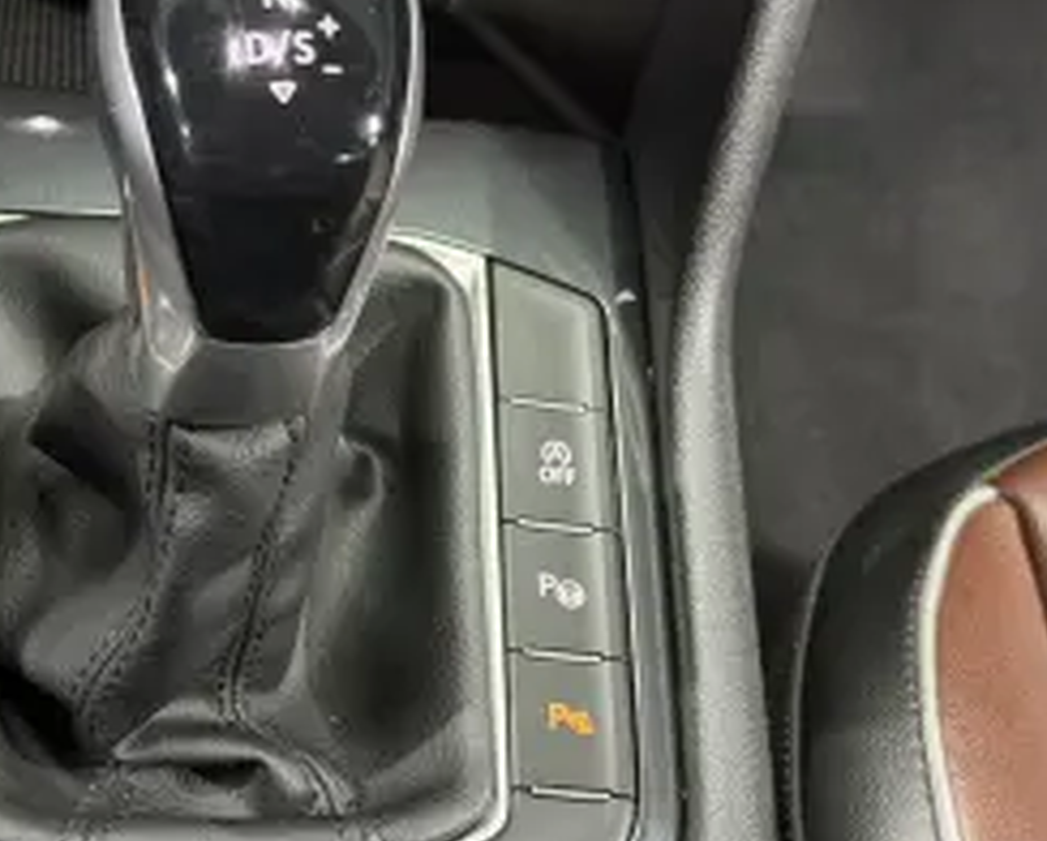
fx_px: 2142
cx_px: 313
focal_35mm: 69
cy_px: 472
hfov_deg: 27.2
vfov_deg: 22.2
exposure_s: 1/25
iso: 500
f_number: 1.78
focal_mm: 6.76
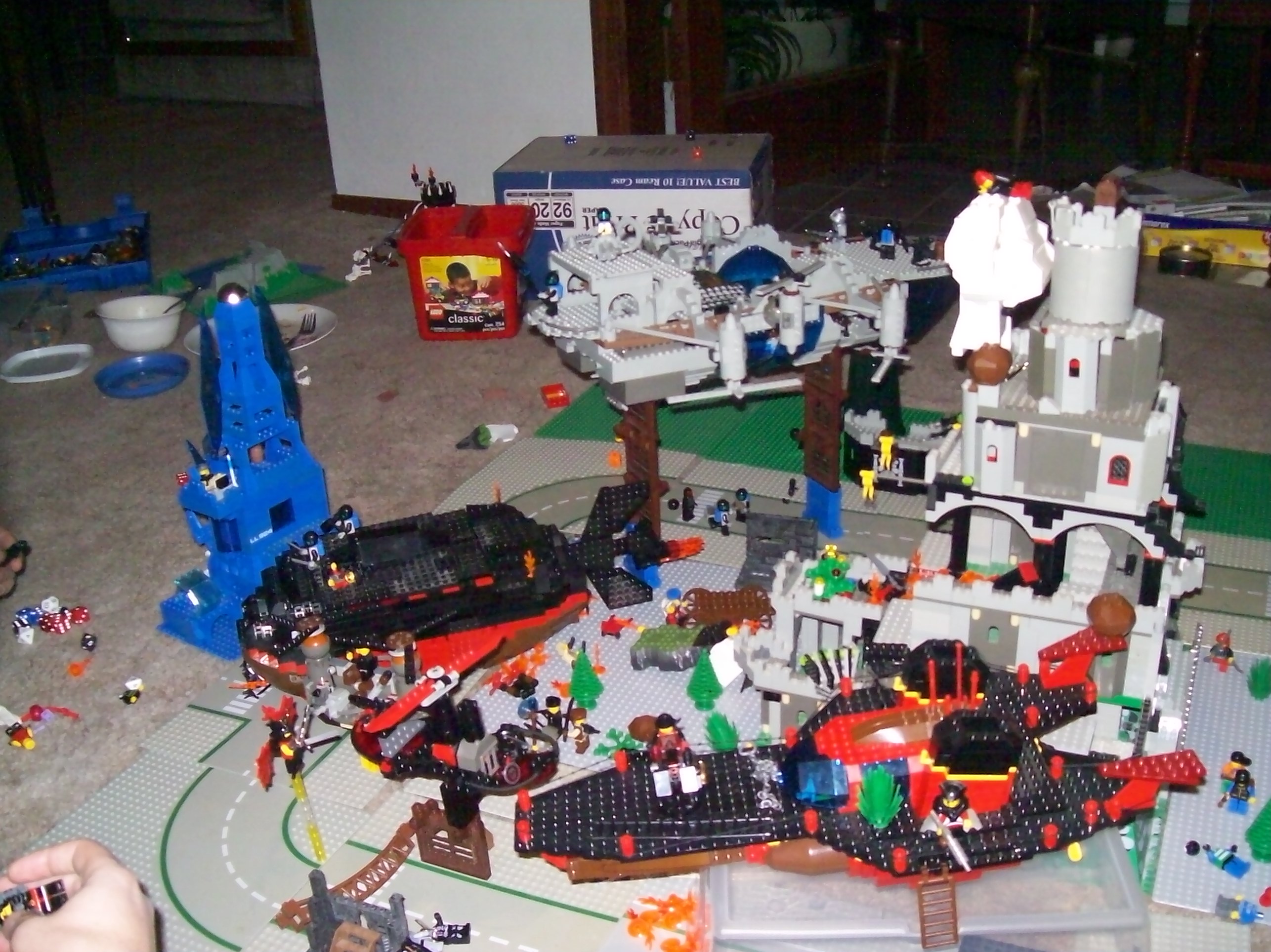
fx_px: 1322
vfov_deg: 39.6
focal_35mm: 36
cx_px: 636
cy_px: 476
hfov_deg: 51.4
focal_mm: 6
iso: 200
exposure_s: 1/128
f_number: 2.7
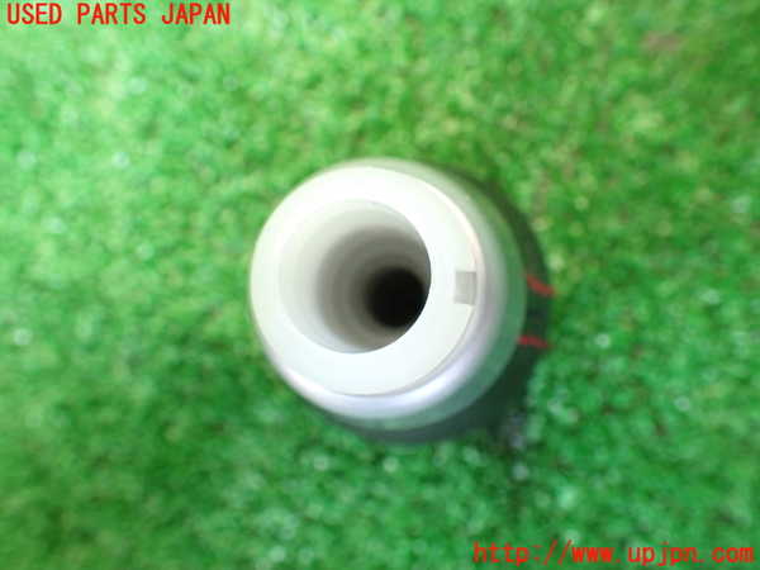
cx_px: 380
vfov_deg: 46.8
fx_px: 659
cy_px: 285
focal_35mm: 30
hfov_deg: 60.0
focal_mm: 5.4
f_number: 2.3
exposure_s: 1/100
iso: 800
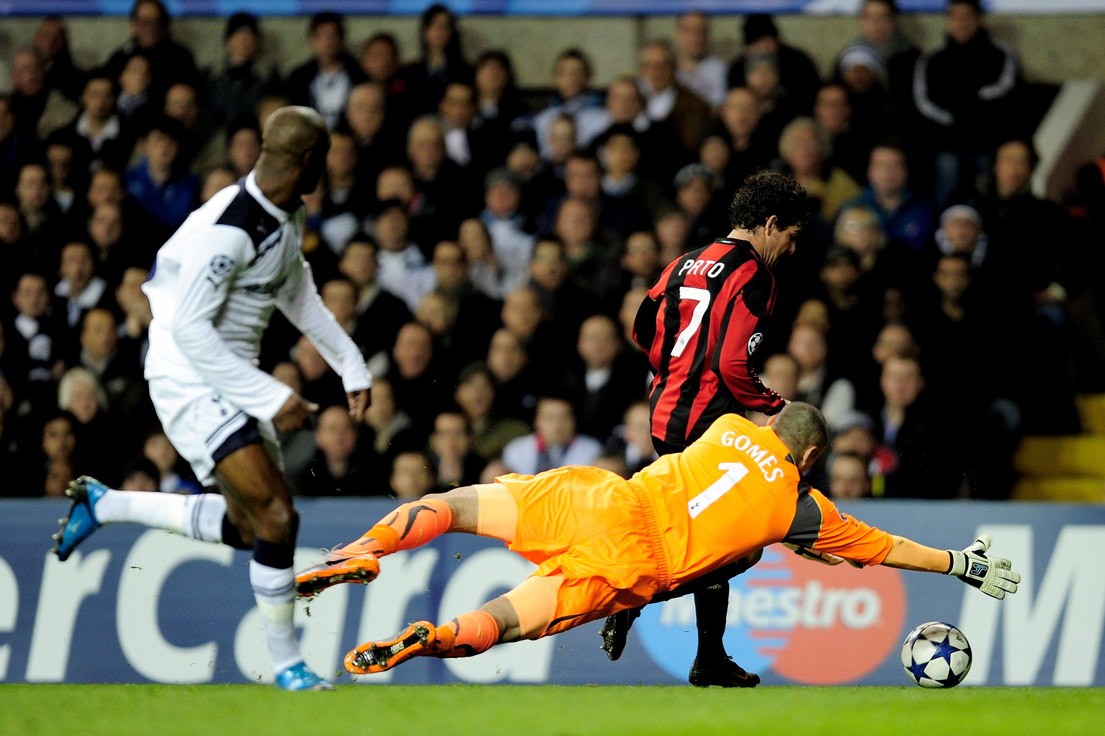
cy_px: 368
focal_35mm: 400
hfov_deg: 5.2
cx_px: 552
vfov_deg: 3.4
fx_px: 12273
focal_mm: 400
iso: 2000
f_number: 2.8
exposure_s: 1/800
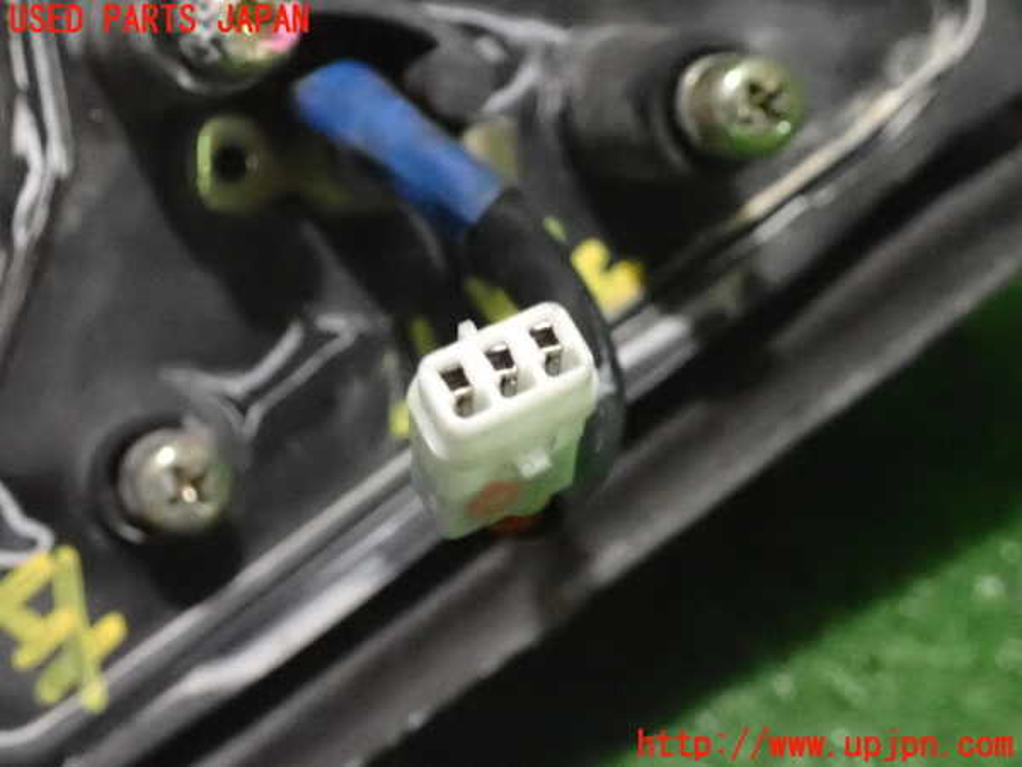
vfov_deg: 16.8
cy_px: 384
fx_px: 2598
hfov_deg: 22.3
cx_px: 511
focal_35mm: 88
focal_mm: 15.66
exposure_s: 1/30
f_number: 4.5
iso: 6400
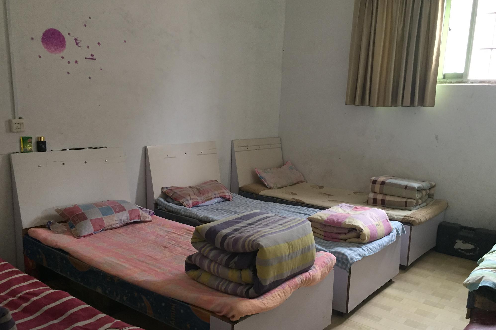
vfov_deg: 42.2
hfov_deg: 60.3
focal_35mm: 31
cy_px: 187
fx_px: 427
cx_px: 247
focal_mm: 4.15
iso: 200
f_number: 2.2
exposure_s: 1/33
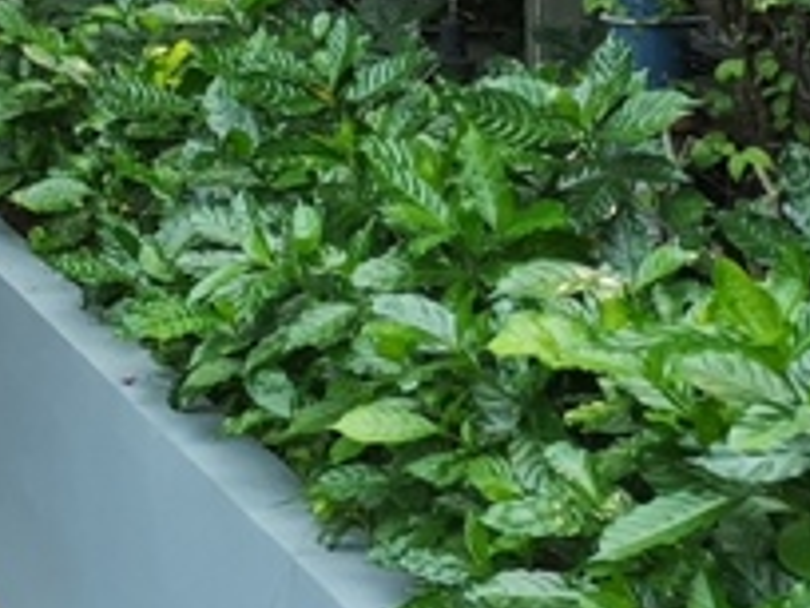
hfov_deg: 15.8
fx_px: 2480
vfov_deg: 13.2
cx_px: -651
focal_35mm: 106
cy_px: -298
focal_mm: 3.95
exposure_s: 1/900
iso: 250
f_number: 1.8
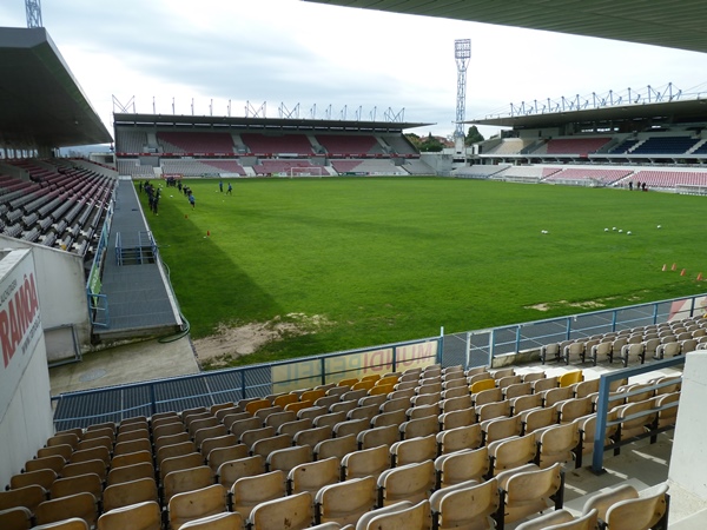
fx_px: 511
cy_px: 265
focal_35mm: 25
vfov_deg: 54.9
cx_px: 354
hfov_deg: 69.4
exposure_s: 1/250
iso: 80
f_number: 4
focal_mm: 4.1
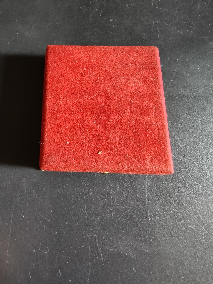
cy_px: 142
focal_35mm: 23
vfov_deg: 73.9
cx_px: 106
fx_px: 189
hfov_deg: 58.9
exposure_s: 1/20
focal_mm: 2.32
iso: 3200
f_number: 2
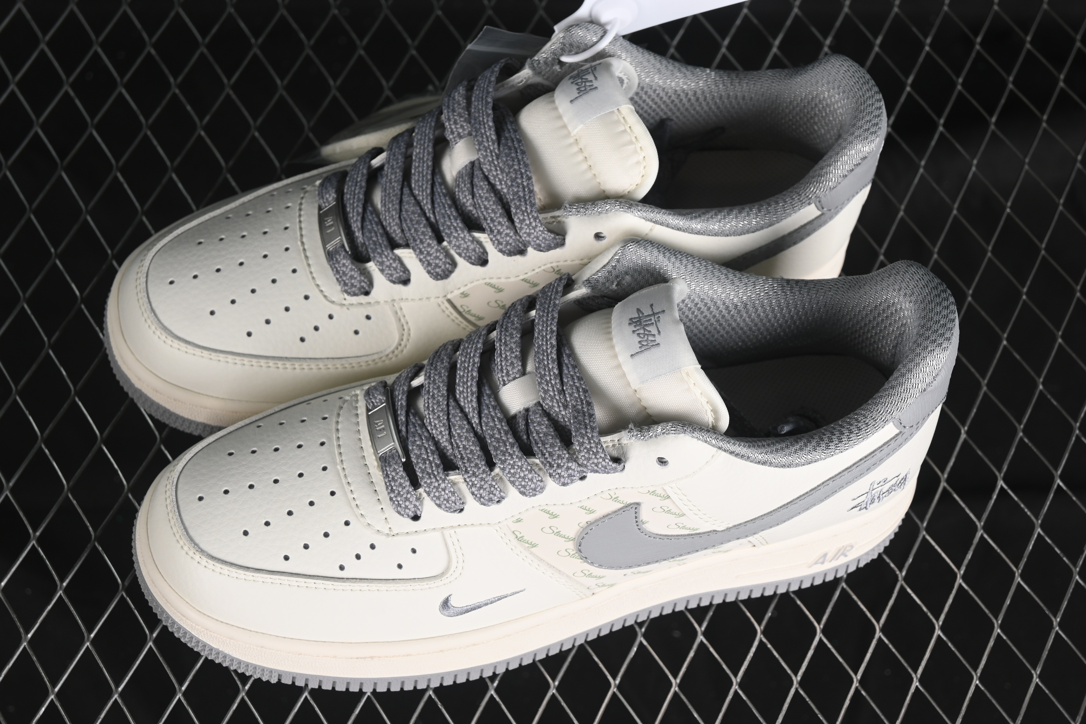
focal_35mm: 75
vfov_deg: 18.2
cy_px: 362
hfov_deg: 27.0
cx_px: 543
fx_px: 2262
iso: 160
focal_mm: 50
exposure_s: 1/80
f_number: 7.1
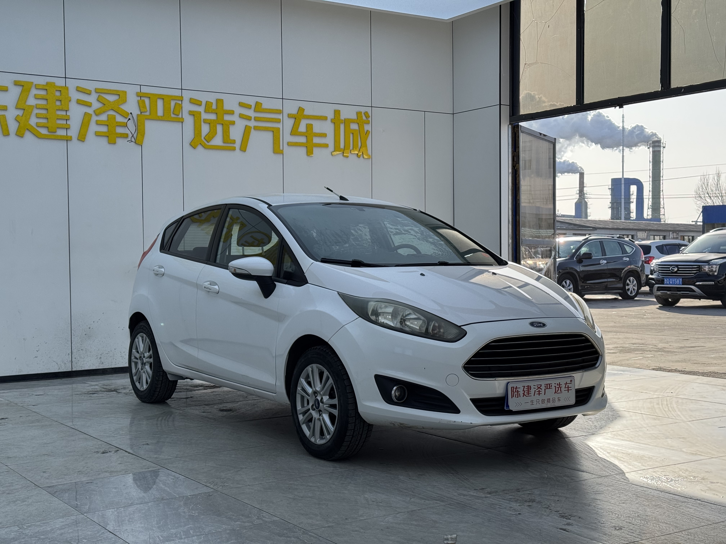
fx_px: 1007
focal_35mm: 48
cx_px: 363
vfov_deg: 30.3
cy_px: 272
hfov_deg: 39.7
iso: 64
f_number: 1.78
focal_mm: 6.76
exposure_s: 1/1984
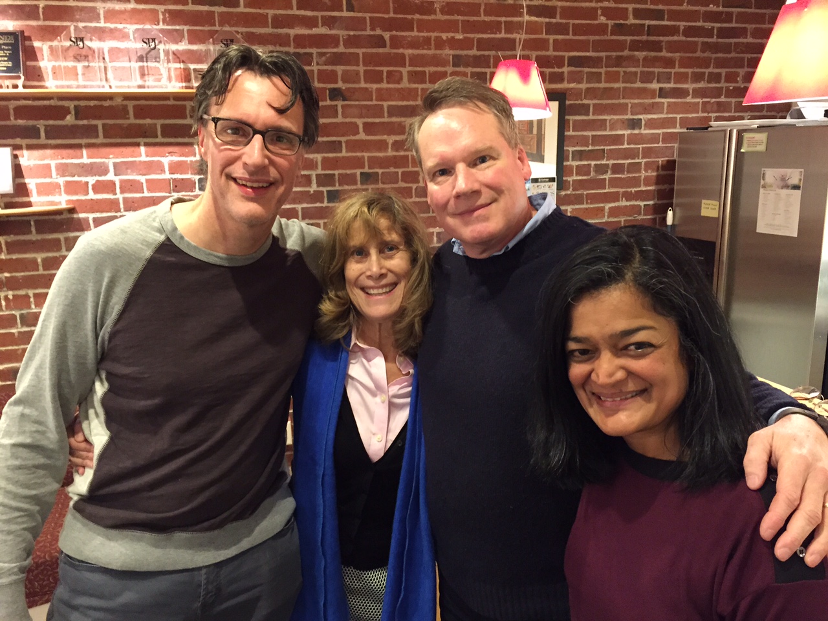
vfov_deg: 48.2
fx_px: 694
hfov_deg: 61.7
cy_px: 310
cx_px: 414
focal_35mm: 29
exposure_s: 1/15
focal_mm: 4.15
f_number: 2.2
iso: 320
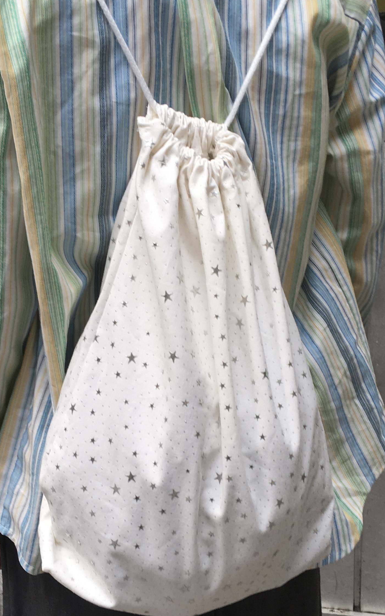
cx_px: 156
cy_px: 324
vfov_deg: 36.9
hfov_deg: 23.5
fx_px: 924
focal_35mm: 55
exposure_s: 1/126
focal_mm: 4.15
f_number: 2.2
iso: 25
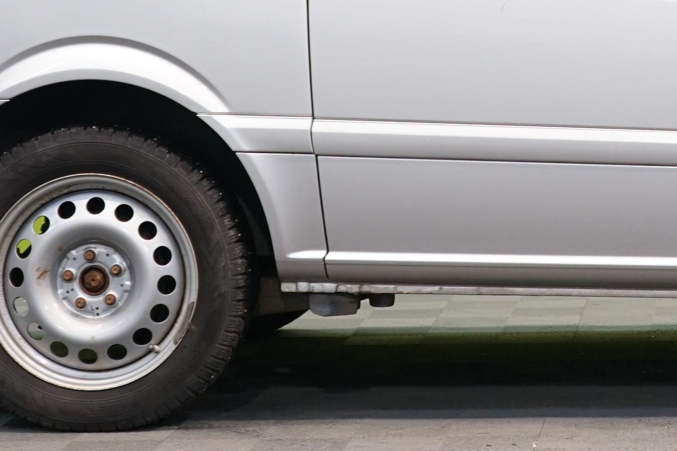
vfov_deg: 7.9
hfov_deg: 11.7
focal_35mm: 173
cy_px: -84
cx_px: 752
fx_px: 3254
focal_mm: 46
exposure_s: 1/30
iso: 500
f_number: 4.5
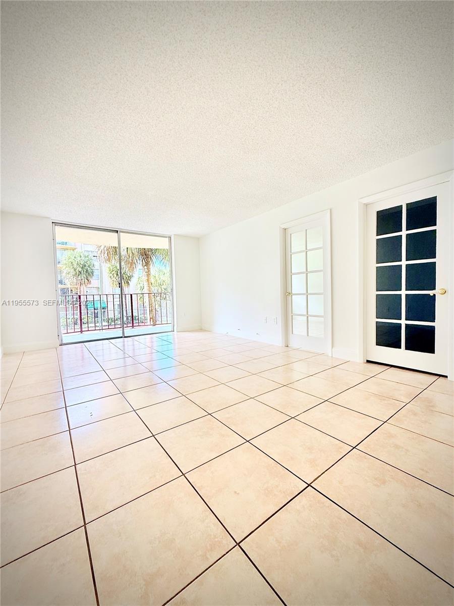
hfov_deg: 85.7
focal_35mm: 14
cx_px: 227
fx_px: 245
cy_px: 303
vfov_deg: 102.1
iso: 64
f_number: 2.2
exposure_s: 1/191
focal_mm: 2.22
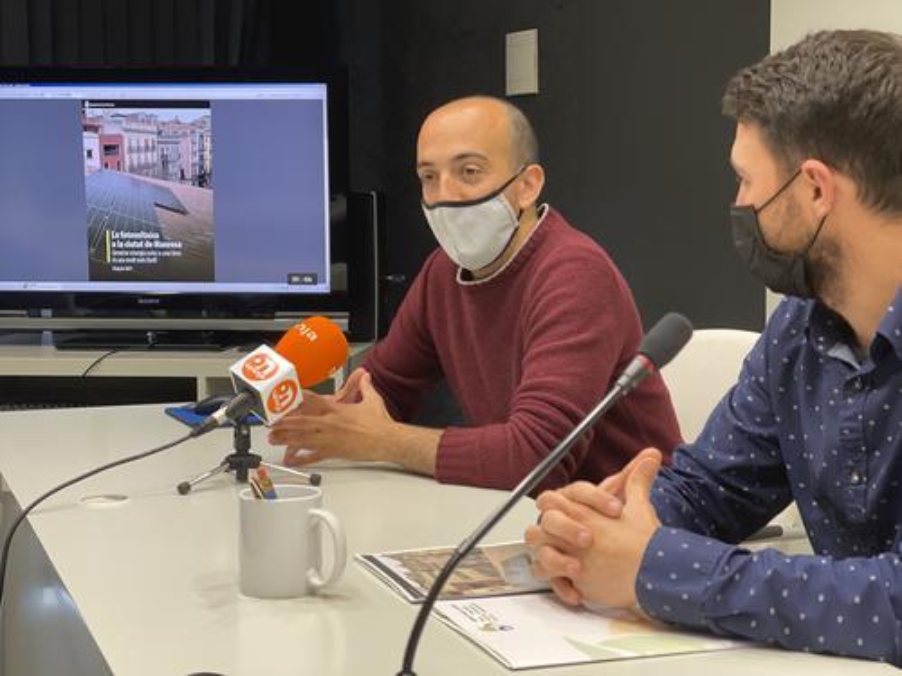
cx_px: 451
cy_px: 338
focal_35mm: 64
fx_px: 1668
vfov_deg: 22.9
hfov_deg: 30.3
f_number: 2.2
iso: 200
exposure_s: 1/100
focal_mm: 7.5
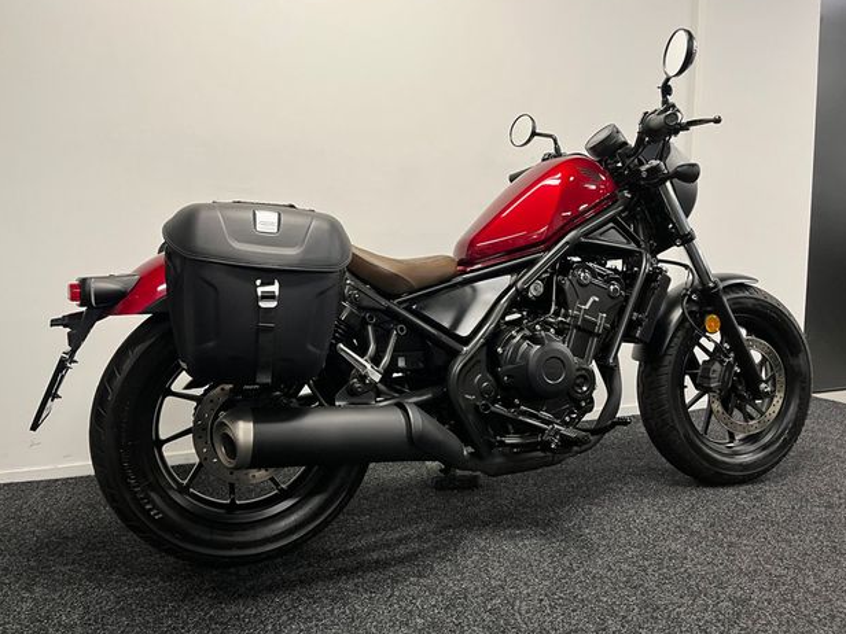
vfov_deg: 51.4
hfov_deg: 65.3
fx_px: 660
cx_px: 415
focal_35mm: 27
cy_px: 310
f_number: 1.6
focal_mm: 5.1
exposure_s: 1/50
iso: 100
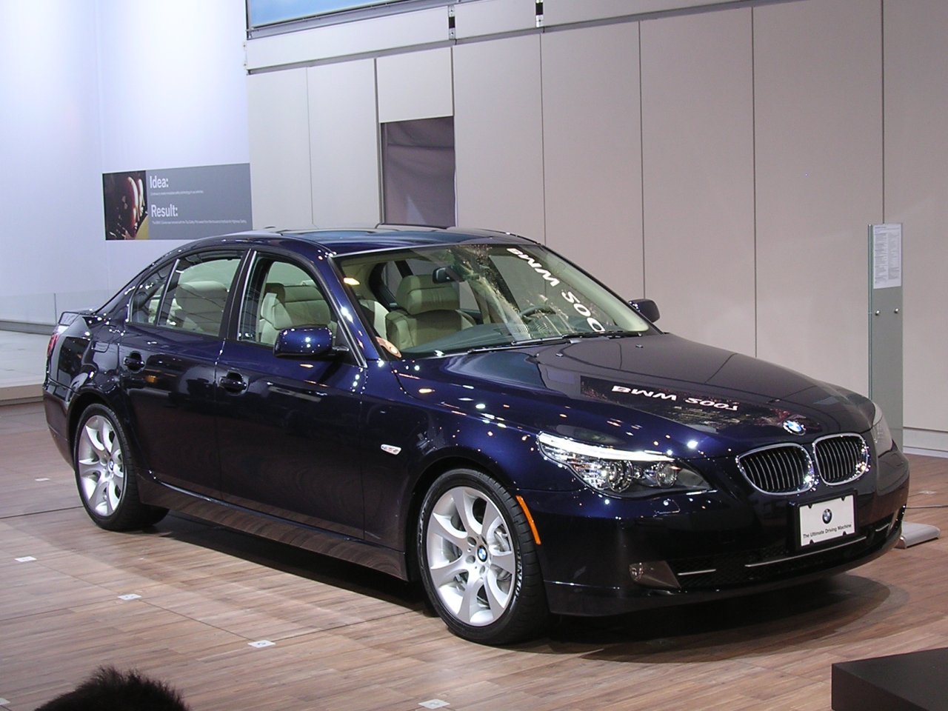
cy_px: 356
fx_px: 1342
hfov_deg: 38.9
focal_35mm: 49
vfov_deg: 29.7
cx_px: 474
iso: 109
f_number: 3.1
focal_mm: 7.5
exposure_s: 1/30
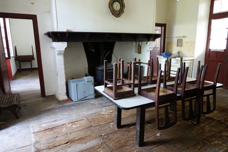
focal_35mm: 24
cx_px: 114
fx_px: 152
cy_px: 76
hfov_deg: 73.7
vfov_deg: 53.1
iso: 400
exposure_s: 1/30
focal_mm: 8.8
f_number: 1.8
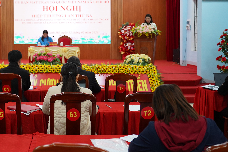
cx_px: 46
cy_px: 47
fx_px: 323
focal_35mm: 51
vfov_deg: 26.3
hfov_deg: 37.5
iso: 1600
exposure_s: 1/160
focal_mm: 28
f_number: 3.2
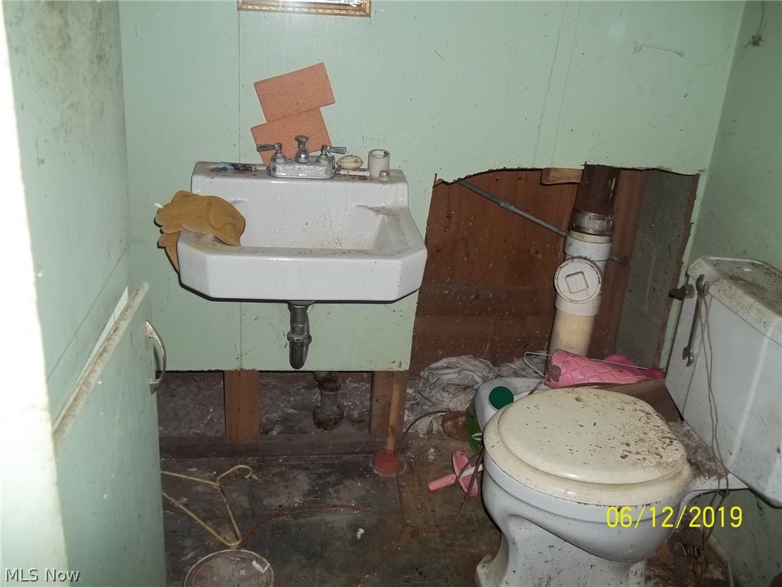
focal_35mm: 32
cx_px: 391
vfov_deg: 44.2
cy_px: 294
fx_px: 723
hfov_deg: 56.8
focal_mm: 5.7
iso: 64
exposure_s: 1/30
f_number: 2.9
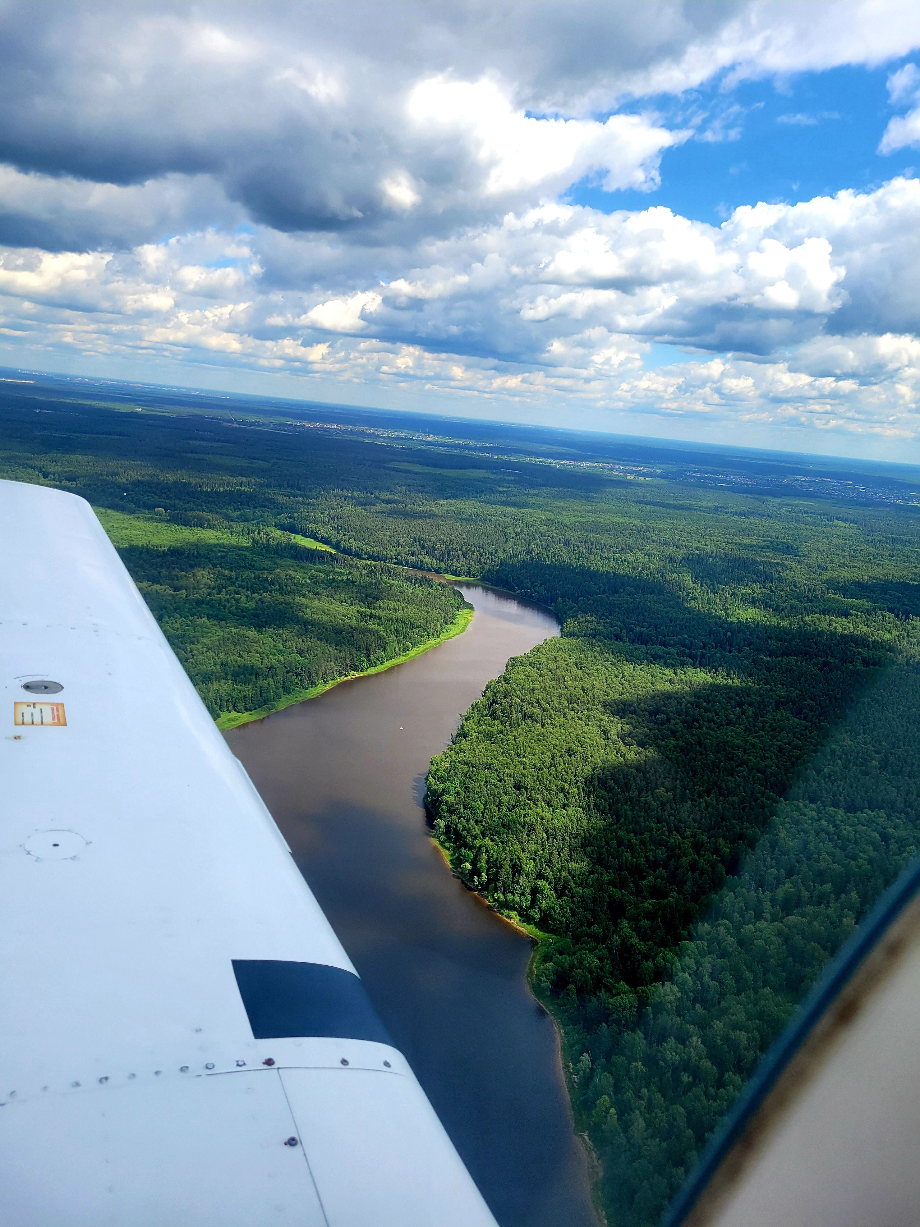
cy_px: 614
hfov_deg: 53.1
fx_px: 921
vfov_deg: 67.3
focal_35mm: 26
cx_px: 460
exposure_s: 1/2500
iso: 40
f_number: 1.8
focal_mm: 5.4
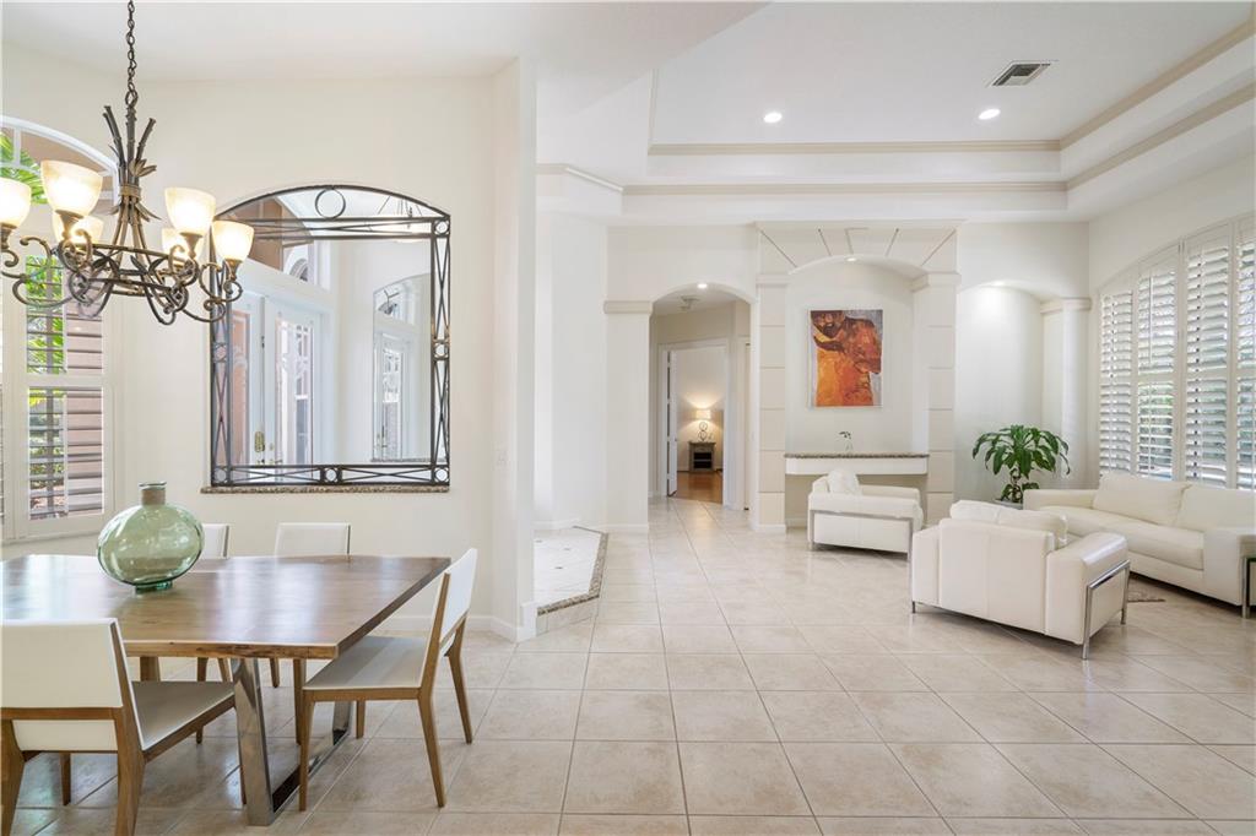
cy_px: 418
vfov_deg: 73.7
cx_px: 628
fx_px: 558
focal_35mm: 16
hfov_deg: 96.8
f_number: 11
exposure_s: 1/8
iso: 320
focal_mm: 16
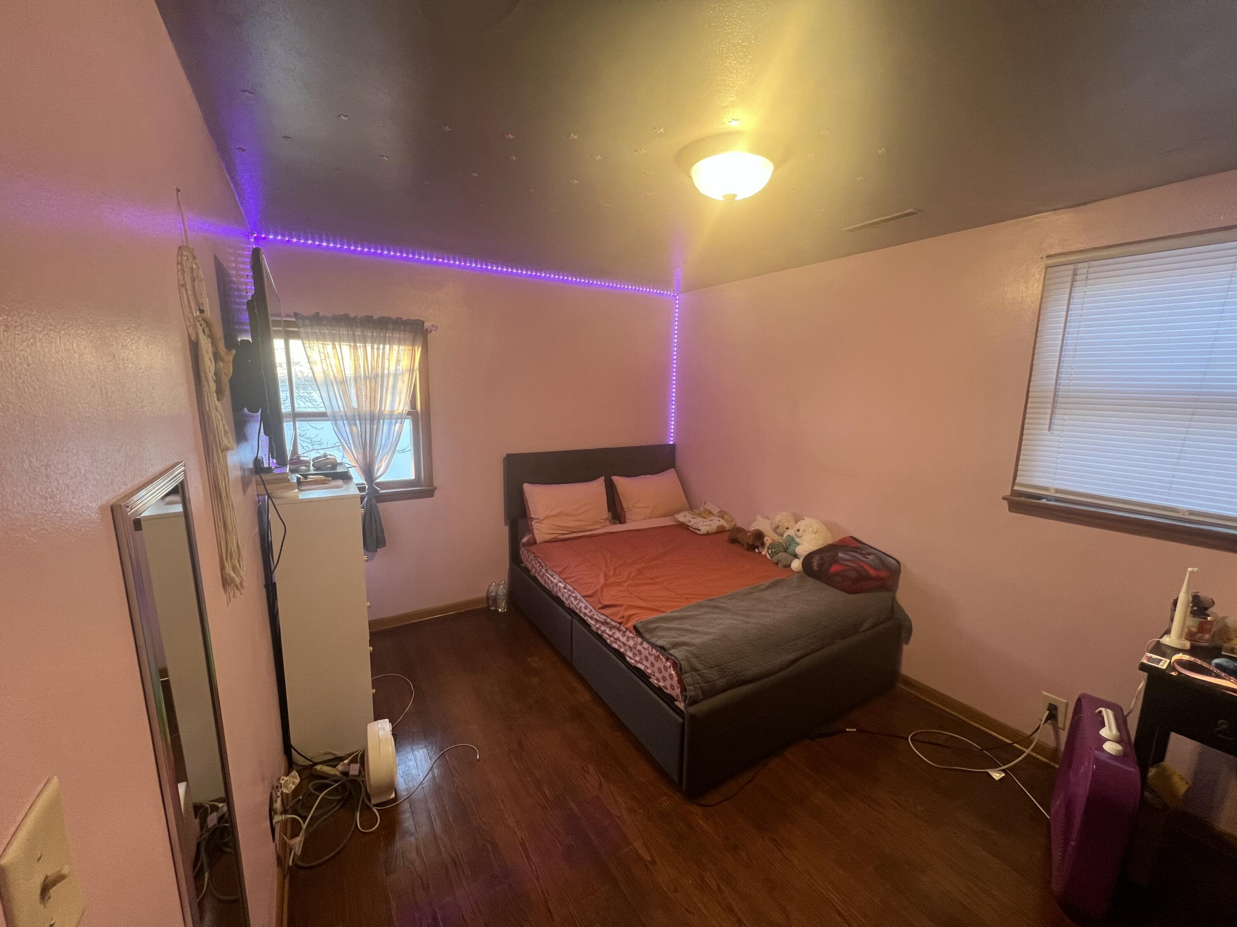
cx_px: 618
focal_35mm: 13
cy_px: 464
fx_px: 465
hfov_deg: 106.2
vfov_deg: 89.9
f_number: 1.8
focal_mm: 1.57
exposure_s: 1/60
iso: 200
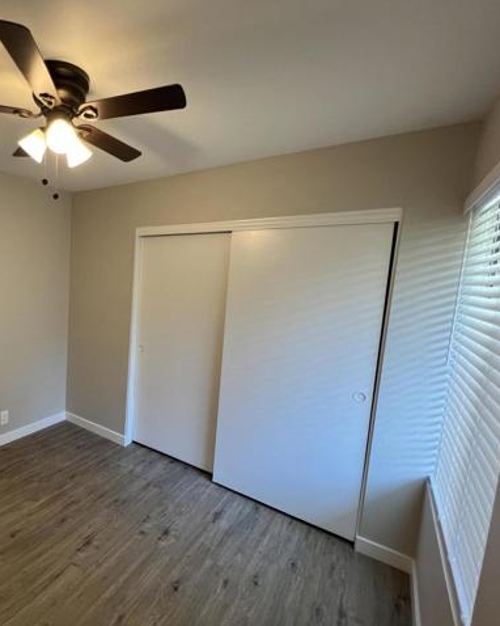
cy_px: 313
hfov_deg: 70.1
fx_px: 315
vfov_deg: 89.7
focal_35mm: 17
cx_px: 107
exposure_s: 1/120
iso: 200
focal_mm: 1.57
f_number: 1.8
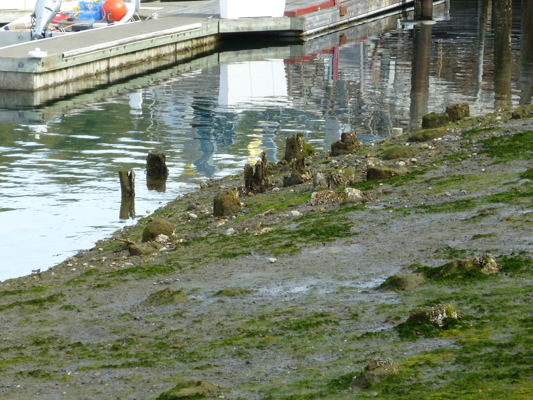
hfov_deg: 9.0
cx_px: 266
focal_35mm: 220
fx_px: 3387
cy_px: 200
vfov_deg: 6.8
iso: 200
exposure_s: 1/125
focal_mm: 36
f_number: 5.9
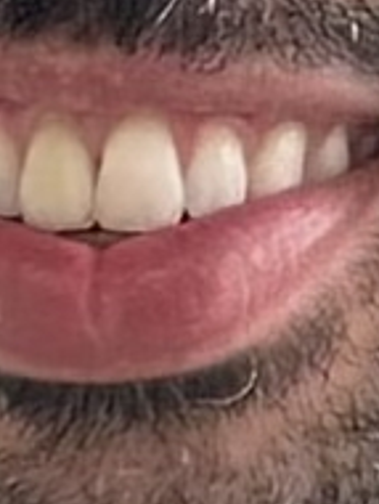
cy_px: 94
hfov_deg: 8.5
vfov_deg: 11.2
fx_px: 2549
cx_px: 225
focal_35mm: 175
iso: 100
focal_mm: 6.76
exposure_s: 1/121
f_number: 1.78
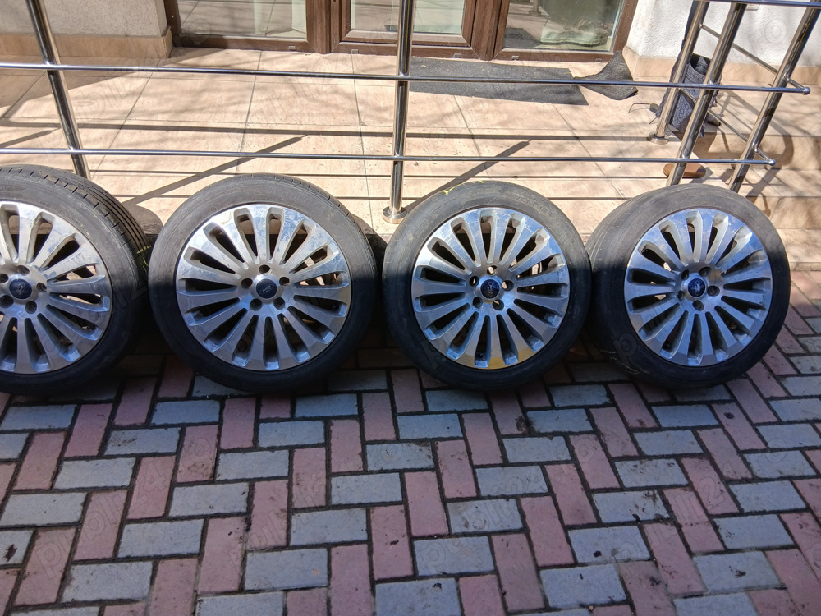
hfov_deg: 67.3
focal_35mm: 26
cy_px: 308
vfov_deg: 53.1
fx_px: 617
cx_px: 410
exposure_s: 1/280
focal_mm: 3.98
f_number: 1.8
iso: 20
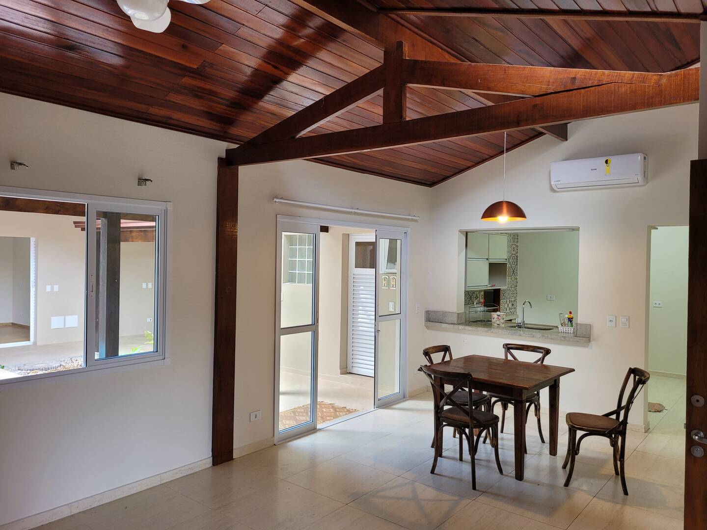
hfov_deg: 67.3
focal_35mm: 26
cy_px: 265
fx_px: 531
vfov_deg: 53.1
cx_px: 354
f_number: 1.8
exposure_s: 1/120
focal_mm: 5.4
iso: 125
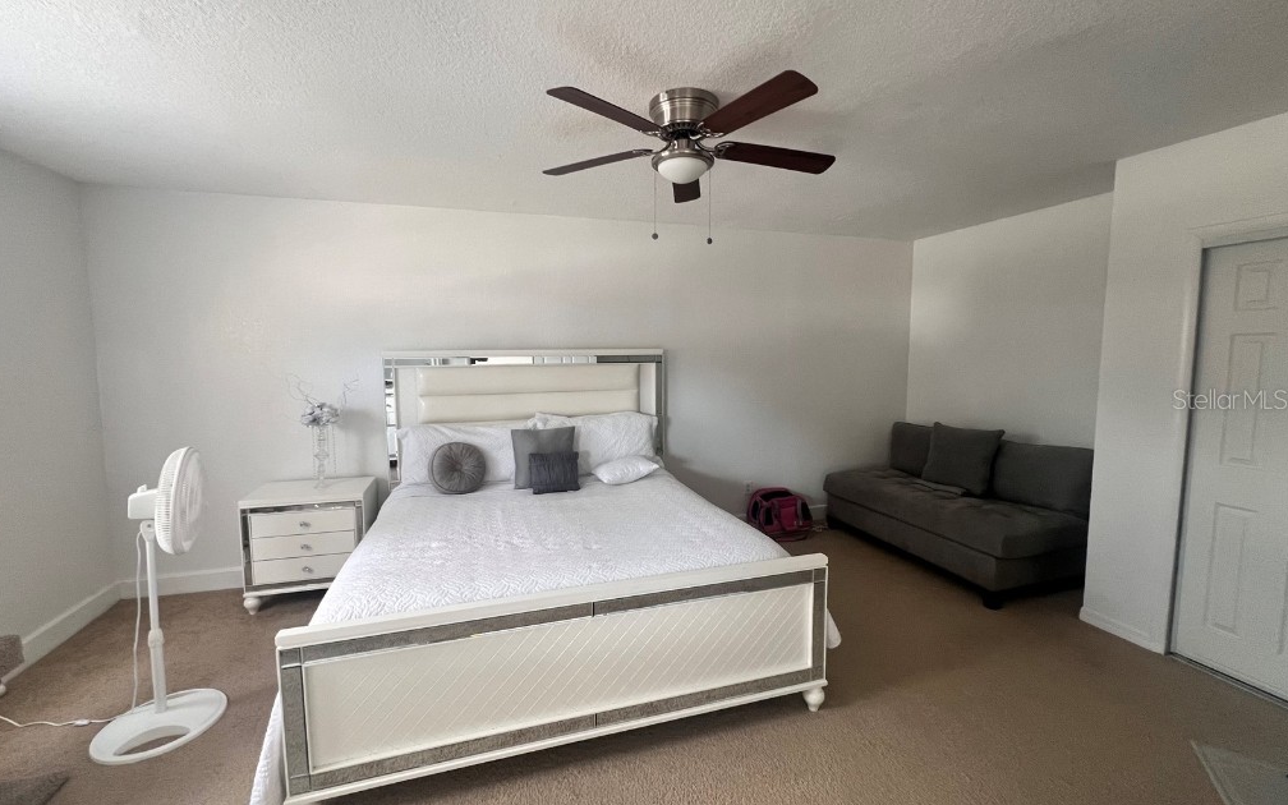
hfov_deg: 105.3
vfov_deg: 78.6
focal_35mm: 14
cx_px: 639
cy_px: 399
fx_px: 491
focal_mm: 1.57
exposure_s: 1/99
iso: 200
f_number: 1.8
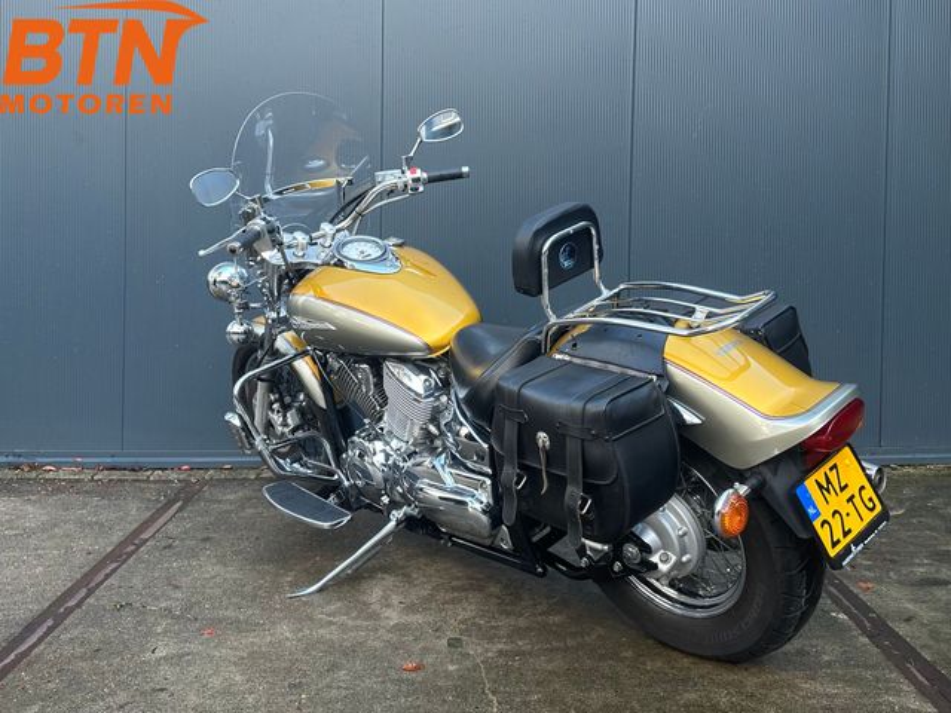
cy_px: 356
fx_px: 659
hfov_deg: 71.6
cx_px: 476
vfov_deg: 56.8
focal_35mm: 24
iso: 100
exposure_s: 1/121
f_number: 1.78
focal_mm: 6.86
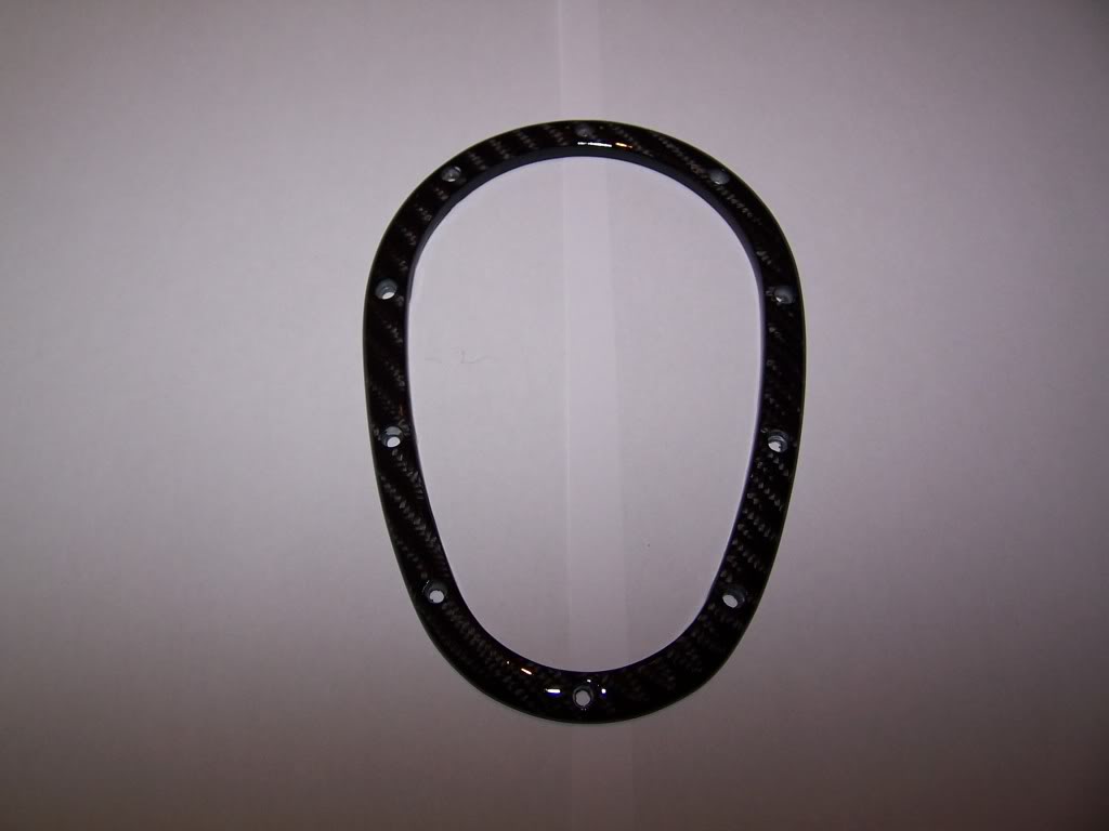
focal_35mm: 38
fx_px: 1217
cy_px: 416
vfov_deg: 37.7
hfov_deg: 49.0
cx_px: 554
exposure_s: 1/60
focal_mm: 6.3
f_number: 2.8
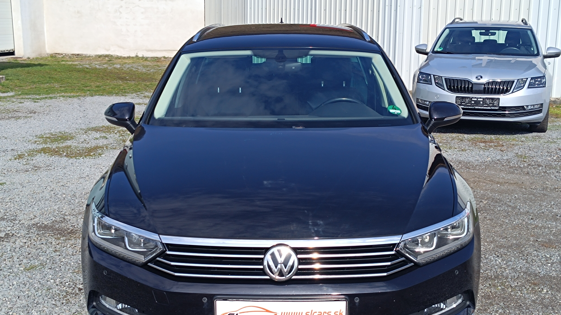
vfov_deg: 42.5
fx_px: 402
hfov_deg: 69.9
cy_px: 198
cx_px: 282
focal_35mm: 27
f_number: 1.88
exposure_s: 1/1783
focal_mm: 5.59
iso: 61
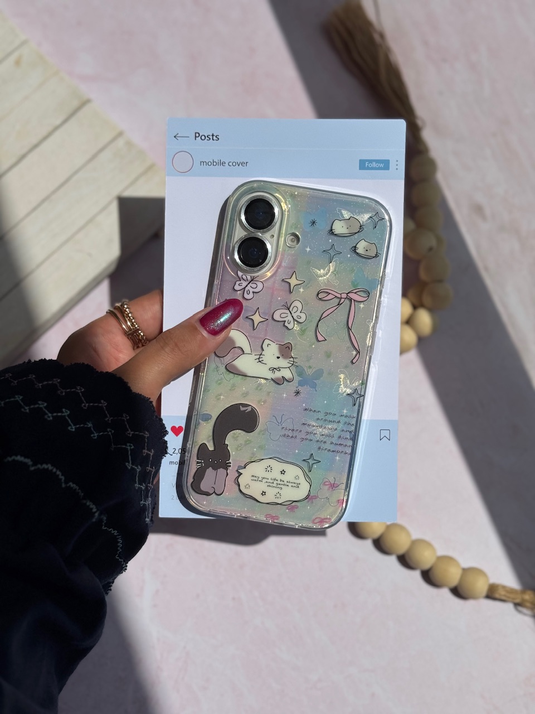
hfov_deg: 30.3
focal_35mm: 48
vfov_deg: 39.7
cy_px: 357
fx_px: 989
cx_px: 268
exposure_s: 1/15385
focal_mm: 6.76
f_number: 1.78
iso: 64
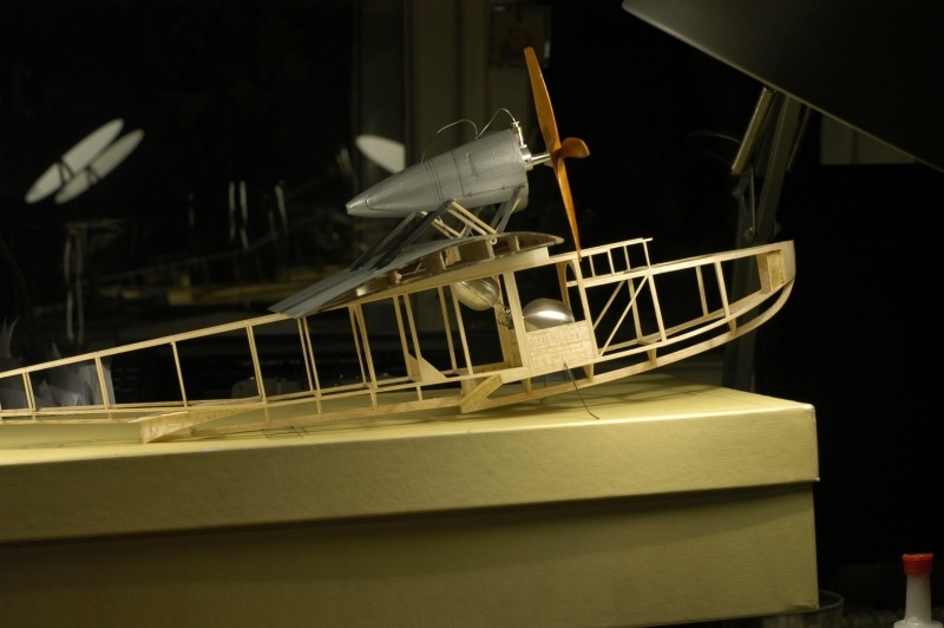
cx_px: 472
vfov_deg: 18.2
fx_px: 1965
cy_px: 314
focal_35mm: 75
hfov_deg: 27.0
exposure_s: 1/40
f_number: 8
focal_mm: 50
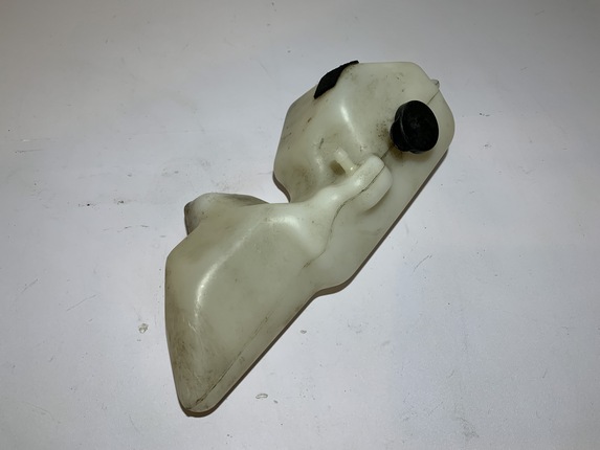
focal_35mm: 26
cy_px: 225
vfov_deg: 53.1
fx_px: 451
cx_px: 300
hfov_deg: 67.3
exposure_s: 1/121
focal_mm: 4.25
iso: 32
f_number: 1.8
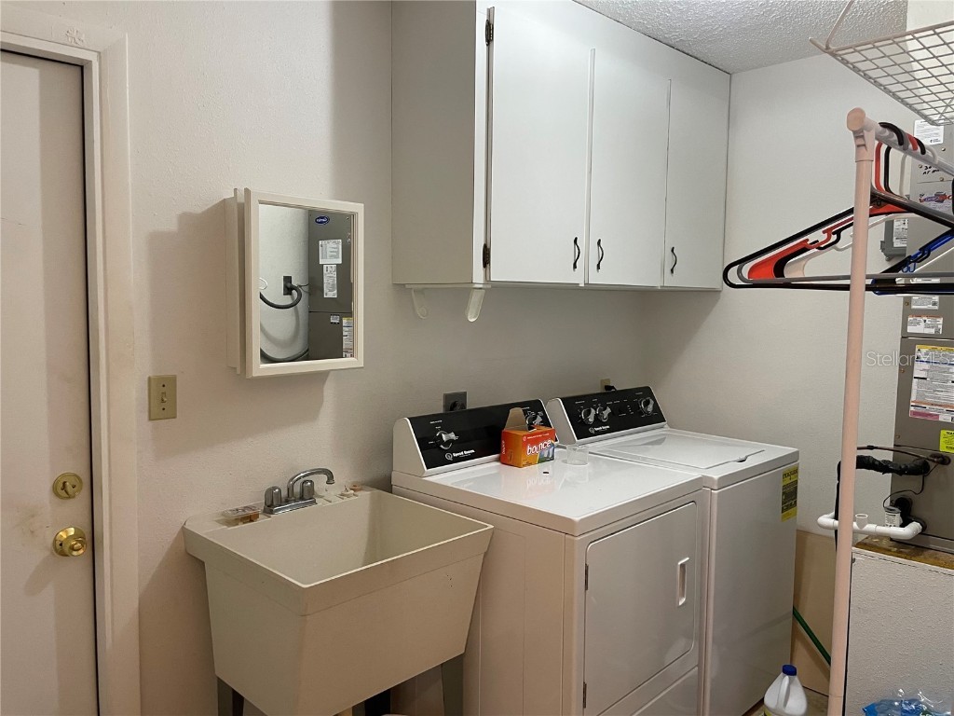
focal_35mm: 26
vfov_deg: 53.1
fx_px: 717
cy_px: 358
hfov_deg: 67.3
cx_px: 477
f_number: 1.6
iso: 125
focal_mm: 4.2
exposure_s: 1/60
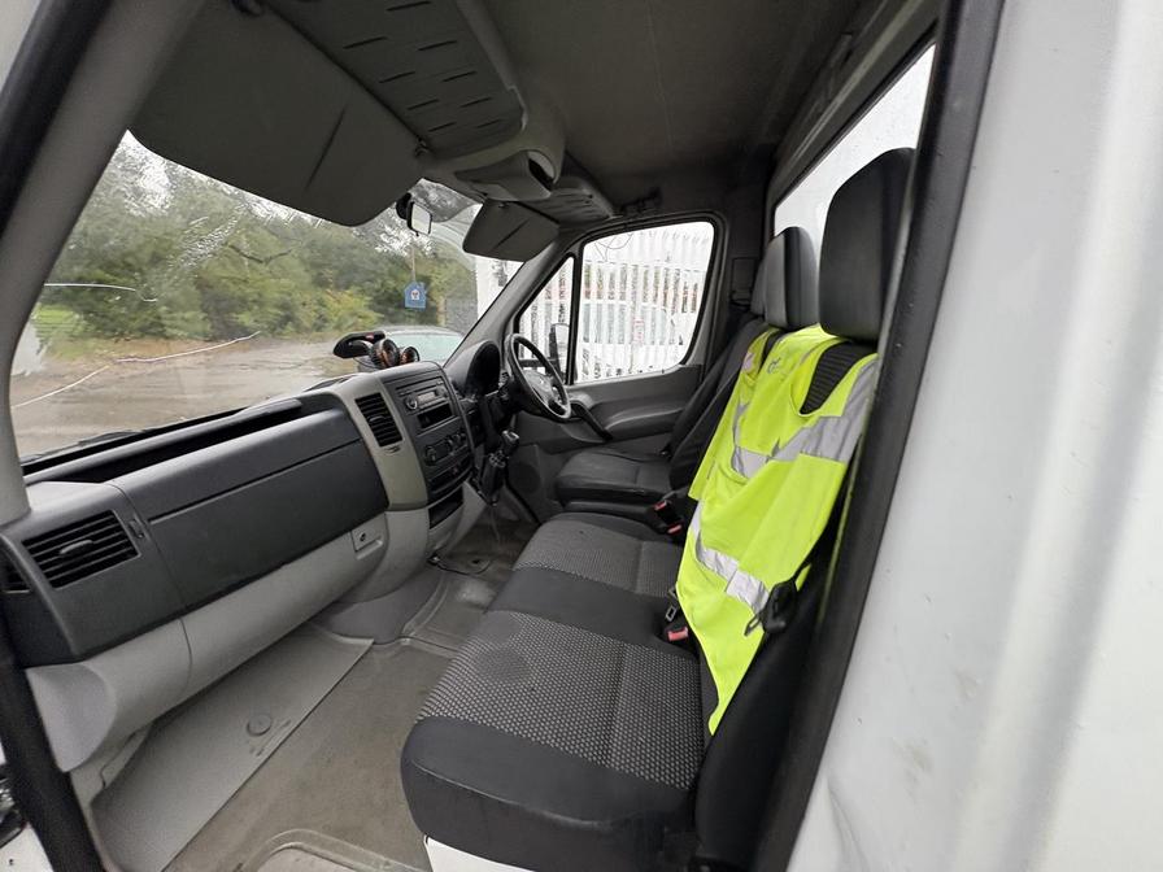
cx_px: 582
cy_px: 436
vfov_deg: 85.7
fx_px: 470
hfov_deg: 102.1
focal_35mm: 14
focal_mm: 2.22
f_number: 2.2
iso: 125
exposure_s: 1/99
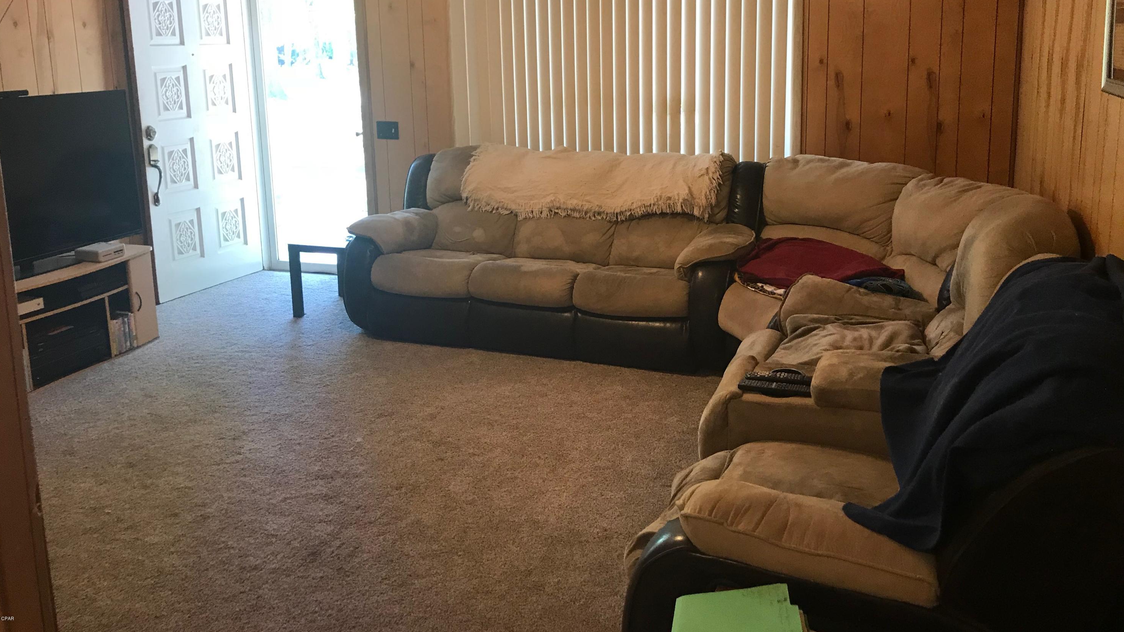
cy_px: 217
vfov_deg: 37.4
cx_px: 555
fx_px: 924
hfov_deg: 62.6
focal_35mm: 31
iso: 40
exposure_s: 1/30
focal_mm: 3.99
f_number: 1.8
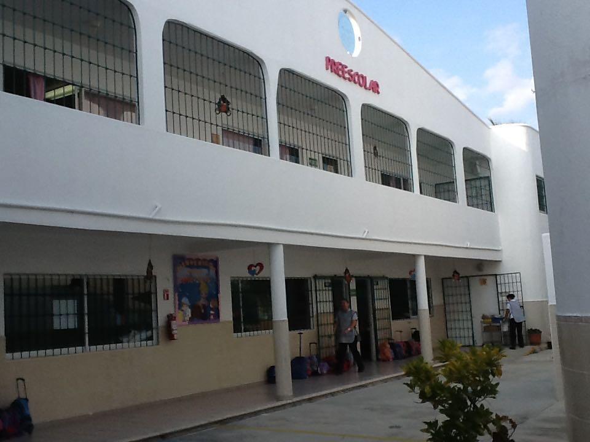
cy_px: 221
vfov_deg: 32.9
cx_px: 295
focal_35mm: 44
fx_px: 750
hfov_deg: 42.9
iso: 40
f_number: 2.4
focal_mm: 2.03
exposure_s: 1/787
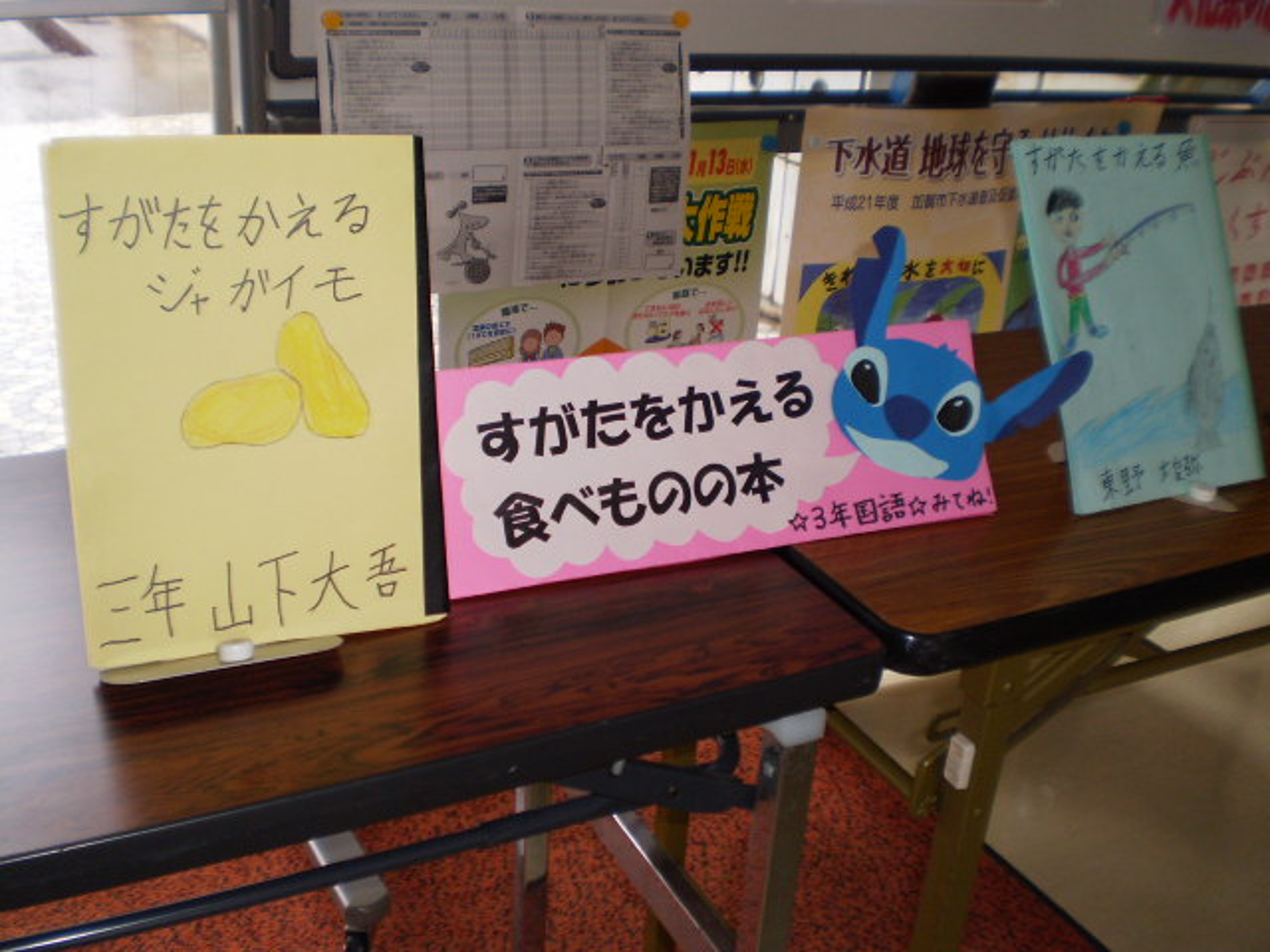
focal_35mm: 36
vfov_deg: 39.7
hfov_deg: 51.4
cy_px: 476
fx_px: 1321
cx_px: 635
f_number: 3.1
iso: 125
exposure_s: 1/30
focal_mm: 6.3
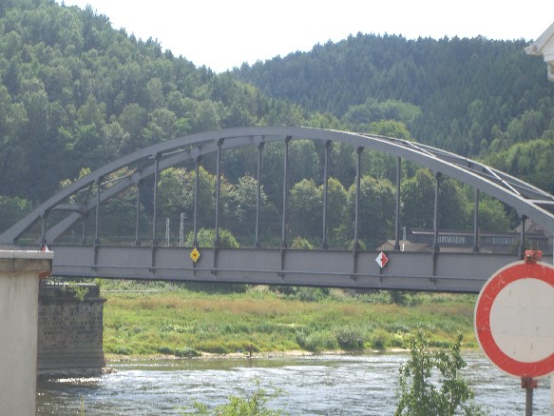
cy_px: 208
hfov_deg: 17.3
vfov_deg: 13.0
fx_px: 1824
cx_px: 277
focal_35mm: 114
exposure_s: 1/200
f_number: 5.1
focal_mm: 23.7
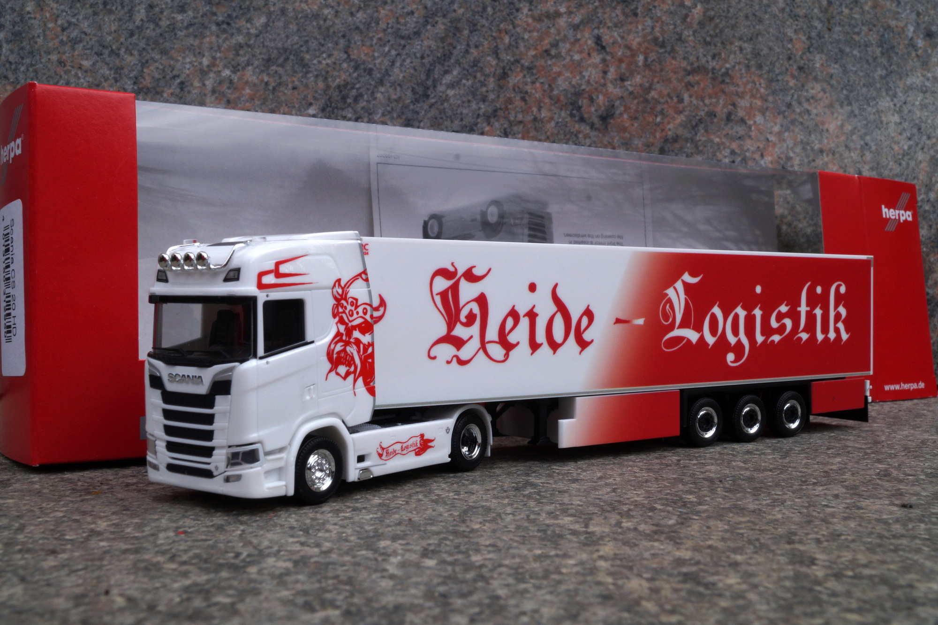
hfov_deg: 46.4
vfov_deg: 31.9
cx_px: 469
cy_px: 312
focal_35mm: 42
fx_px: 1094
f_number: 22
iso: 250
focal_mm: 28
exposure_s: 1/60
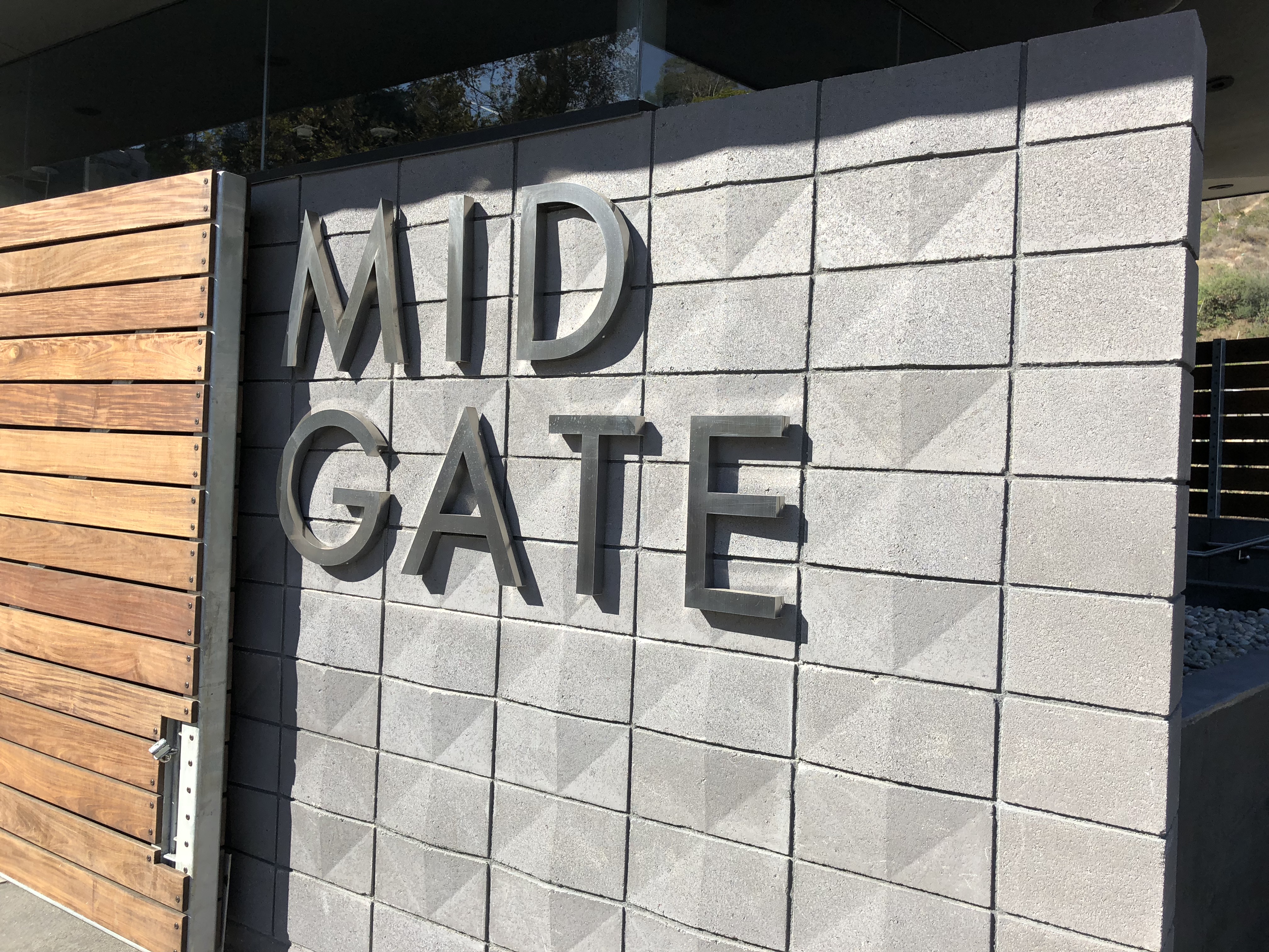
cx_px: 634
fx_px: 1026
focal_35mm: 28
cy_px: 476
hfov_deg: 63.4
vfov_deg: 49.7
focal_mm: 4
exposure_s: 1/1200
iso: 20
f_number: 1.8
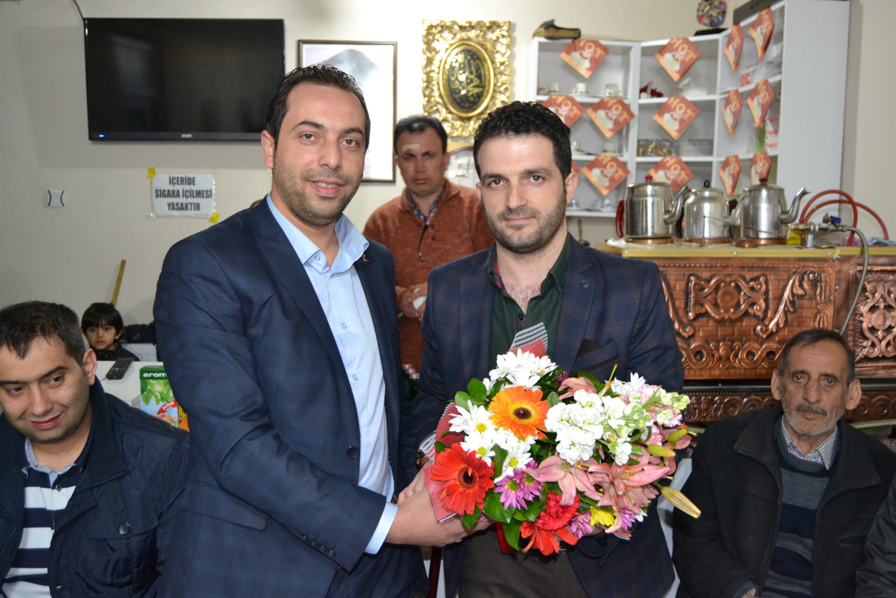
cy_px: 299
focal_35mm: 33
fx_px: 821
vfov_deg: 40.0
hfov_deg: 57.2
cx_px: 448
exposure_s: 1/60
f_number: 3.5
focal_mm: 22
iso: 1400
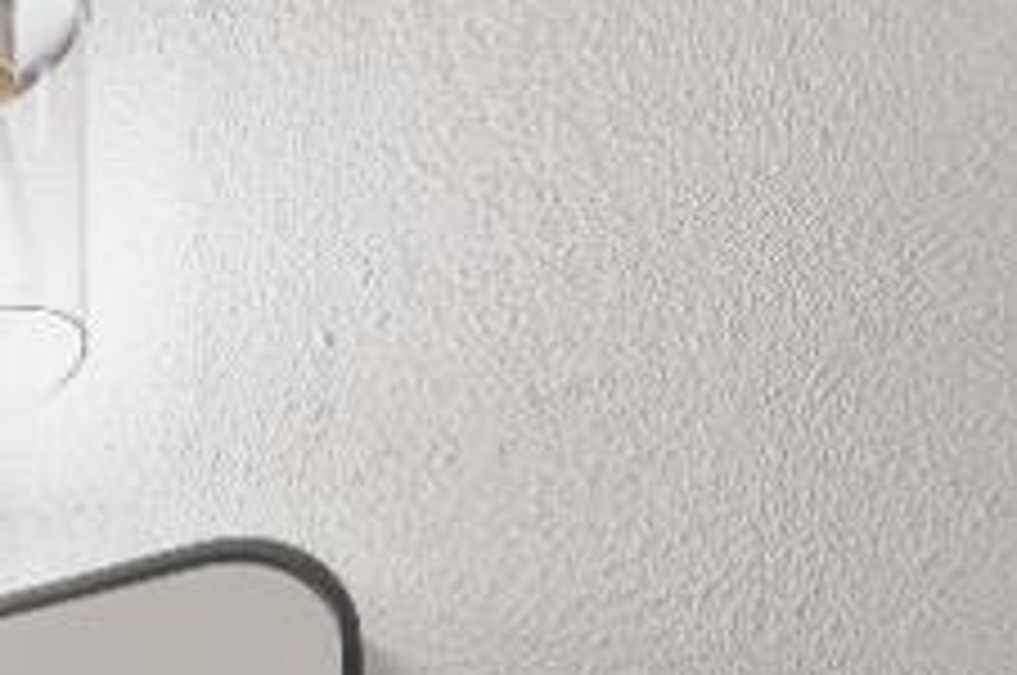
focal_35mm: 93
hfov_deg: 14.3
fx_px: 2623
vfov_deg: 10.7
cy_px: 1940
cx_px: -1454
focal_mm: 14
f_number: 9
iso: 250
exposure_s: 1/10
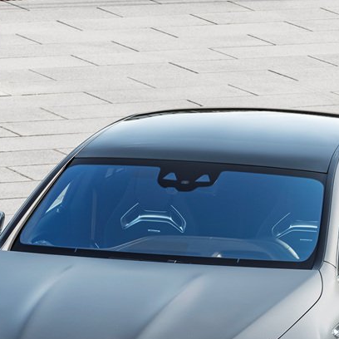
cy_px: 314
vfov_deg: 3.3
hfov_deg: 3.3
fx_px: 5905
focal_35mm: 533
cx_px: 187
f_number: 11
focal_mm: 200
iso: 100
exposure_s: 1/25
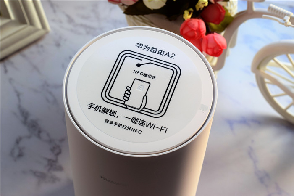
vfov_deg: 18.2
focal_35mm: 75
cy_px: 98
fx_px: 612
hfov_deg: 27.0
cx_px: 147
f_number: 9
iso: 400
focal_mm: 50
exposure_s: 1/125
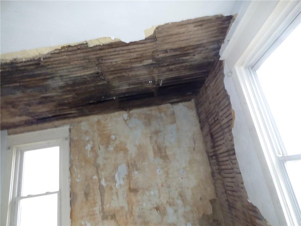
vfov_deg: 66.0
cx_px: 150
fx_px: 174
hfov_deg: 81.7
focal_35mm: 20
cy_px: 113
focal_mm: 3.58
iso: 640
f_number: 2.8
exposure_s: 1/60
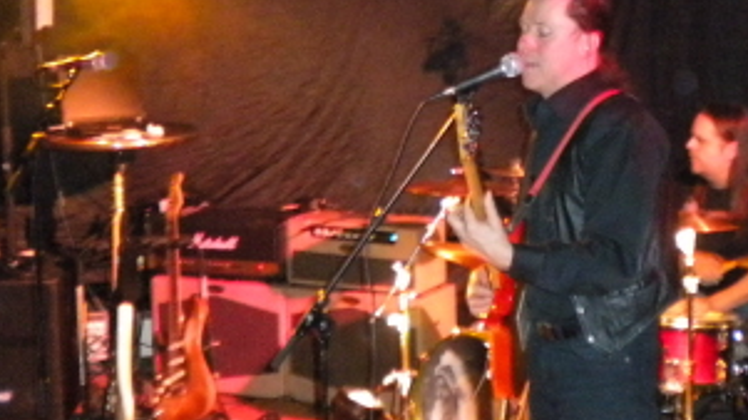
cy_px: 65
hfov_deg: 26.1
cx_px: 499
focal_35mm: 81
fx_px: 1606
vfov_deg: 14.8
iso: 800
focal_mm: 6.3
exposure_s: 1/30
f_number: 3.1
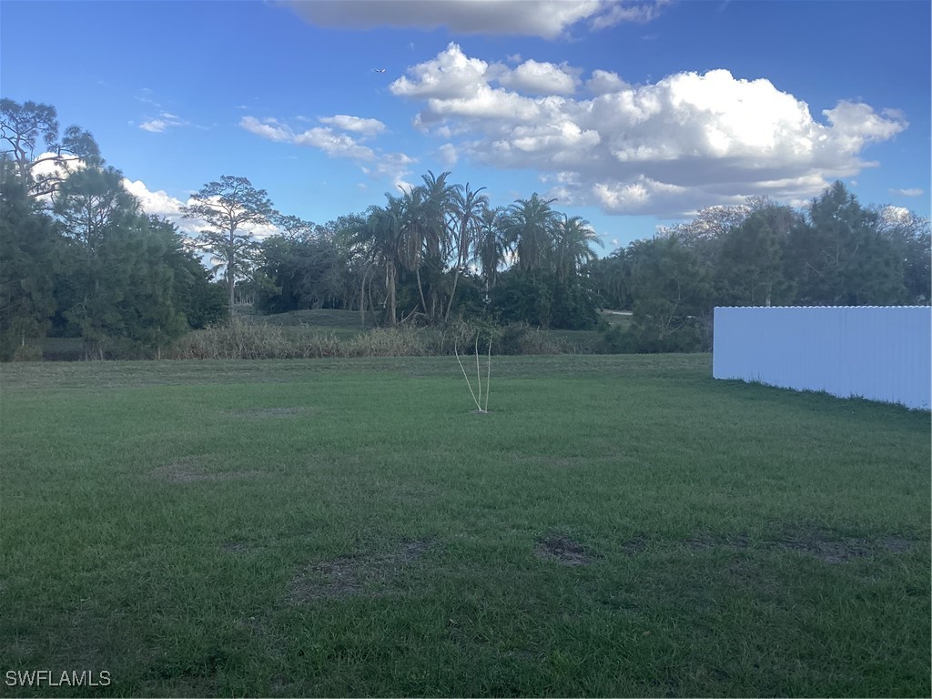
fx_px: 835
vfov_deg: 45.4
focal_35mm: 31
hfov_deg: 58.4
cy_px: 350
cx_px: 466
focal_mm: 3.3
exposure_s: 1/652
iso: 25
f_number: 2.4
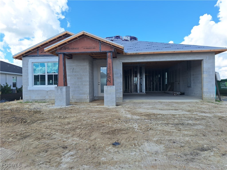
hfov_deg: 73.9
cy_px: 85
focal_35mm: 23
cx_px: 114
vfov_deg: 58.9
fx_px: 151
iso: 40
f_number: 1.8
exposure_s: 1/1880
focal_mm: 5.54
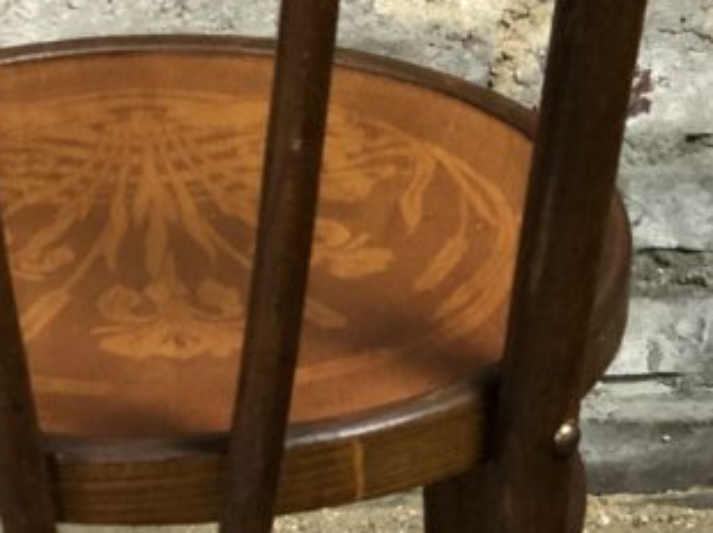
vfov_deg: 8.6
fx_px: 3540
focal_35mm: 172
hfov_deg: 11.5
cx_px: 200
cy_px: 230
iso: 160
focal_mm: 6
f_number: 2.4
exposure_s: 1/25
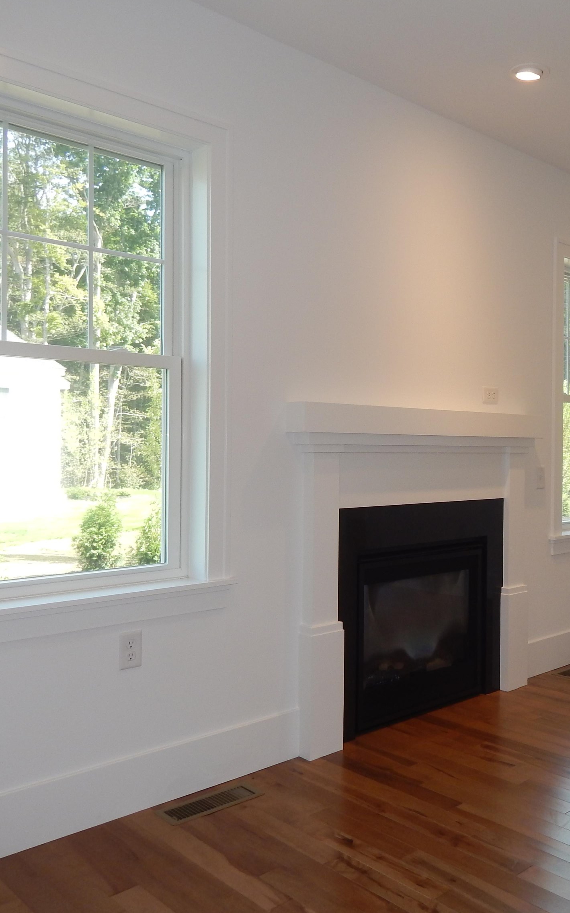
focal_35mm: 33
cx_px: 443
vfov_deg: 58.2
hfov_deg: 37.2
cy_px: 452
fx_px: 821
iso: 125
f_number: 3
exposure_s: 1/80
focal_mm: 4
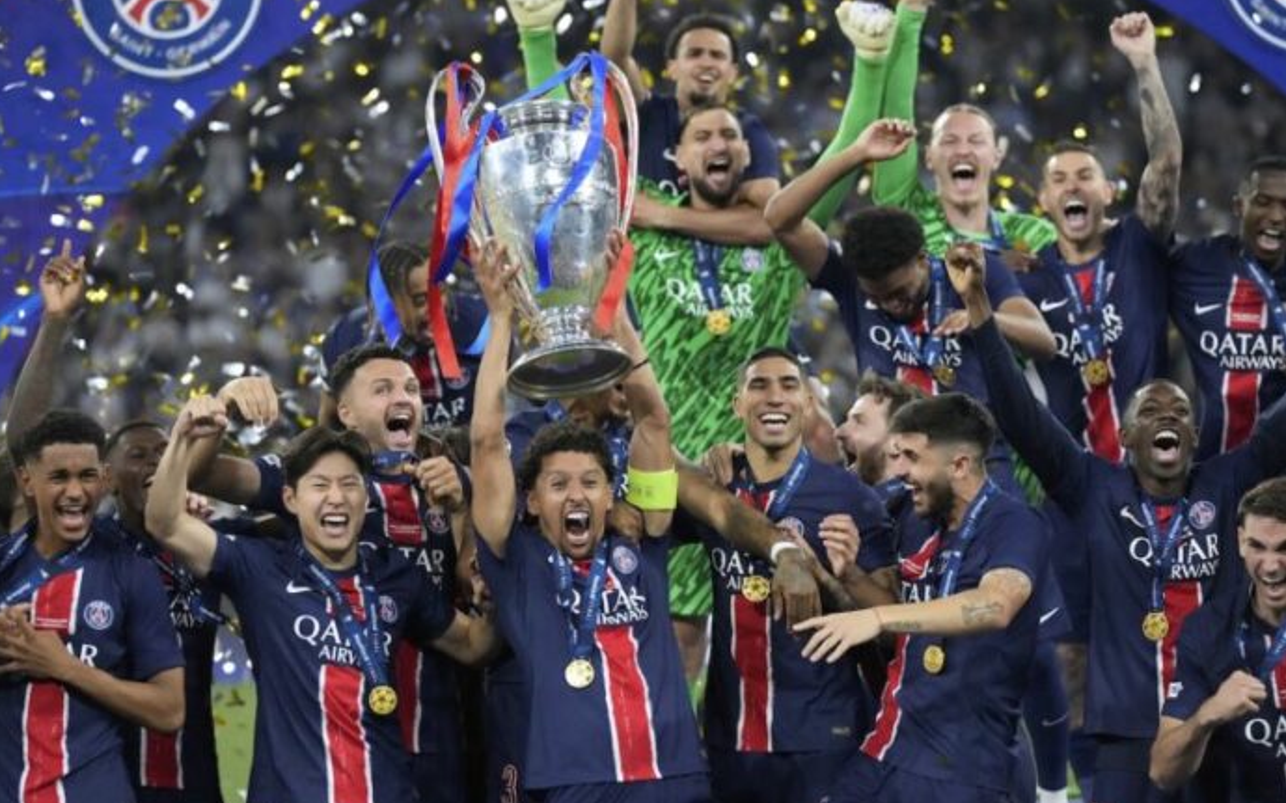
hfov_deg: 11.2
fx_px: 6553
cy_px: 414
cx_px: 641
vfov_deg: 7.0
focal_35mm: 187
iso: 8000
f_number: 3.5
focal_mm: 182
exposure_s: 1/3200
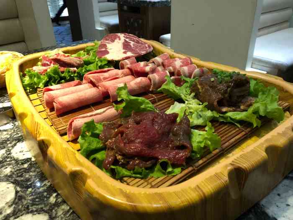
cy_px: 110
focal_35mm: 28
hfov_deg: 63.4
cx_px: 146
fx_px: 237
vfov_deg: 49.7
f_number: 1.8
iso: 100
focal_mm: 4
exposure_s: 1/13
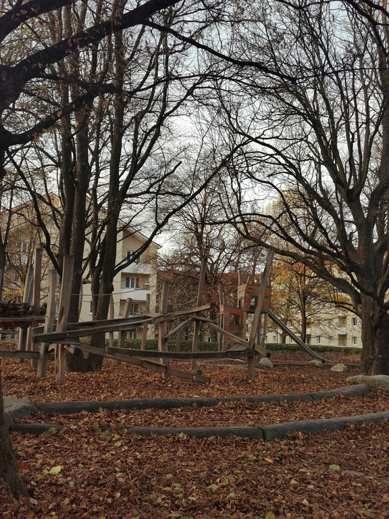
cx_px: 194
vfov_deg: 50.1
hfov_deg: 38.7
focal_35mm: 37
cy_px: 260
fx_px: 554
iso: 50
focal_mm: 5.56
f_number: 1.6
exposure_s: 1/474
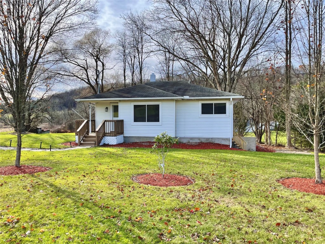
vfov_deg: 53.1
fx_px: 244
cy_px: 122
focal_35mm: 26
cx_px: 162
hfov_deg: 67.3
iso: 32
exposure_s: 1/1949
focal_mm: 4.2
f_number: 1.6
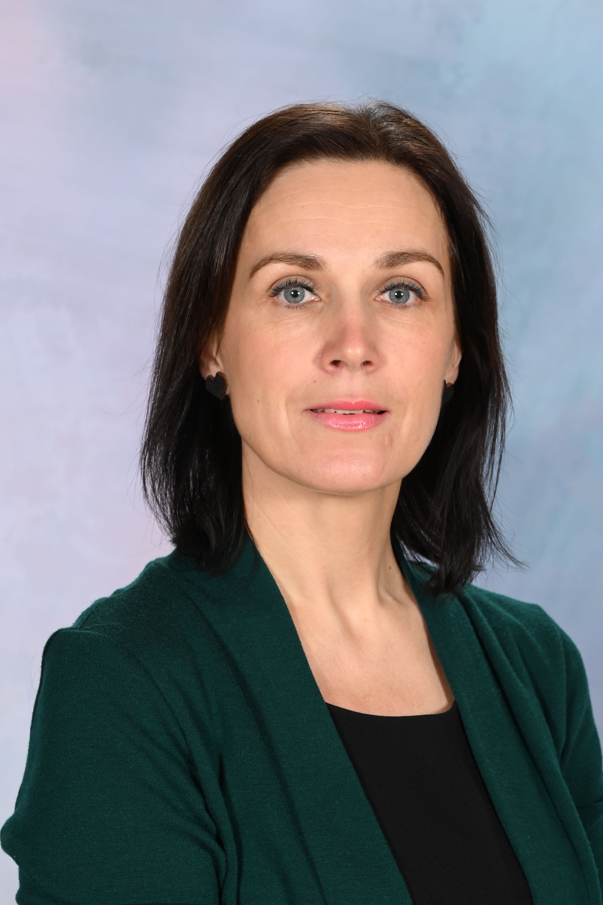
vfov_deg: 14.3
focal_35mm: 144
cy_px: 443
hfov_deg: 9.5
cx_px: 349
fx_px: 3617
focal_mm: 80
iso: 200
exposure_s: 1/160
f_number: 8
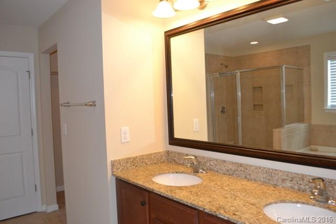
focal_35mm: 27
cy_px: 112
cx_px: 168
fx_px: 252
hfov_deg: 67.4
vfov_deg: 48.0
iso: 400
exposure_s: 1/80
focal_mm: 18
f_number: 4
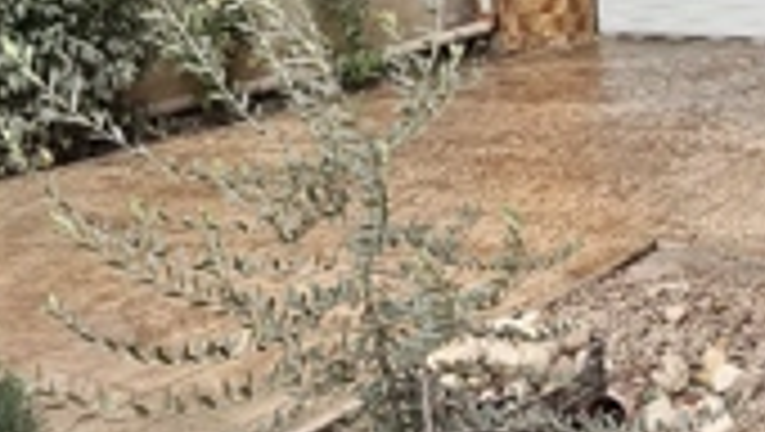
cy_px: 230
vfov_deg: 20.4
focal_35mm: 59
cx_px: 590
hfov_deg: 34.5
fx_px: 1198
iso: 20
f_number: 1.7
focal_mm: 6.3
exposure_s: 1/233
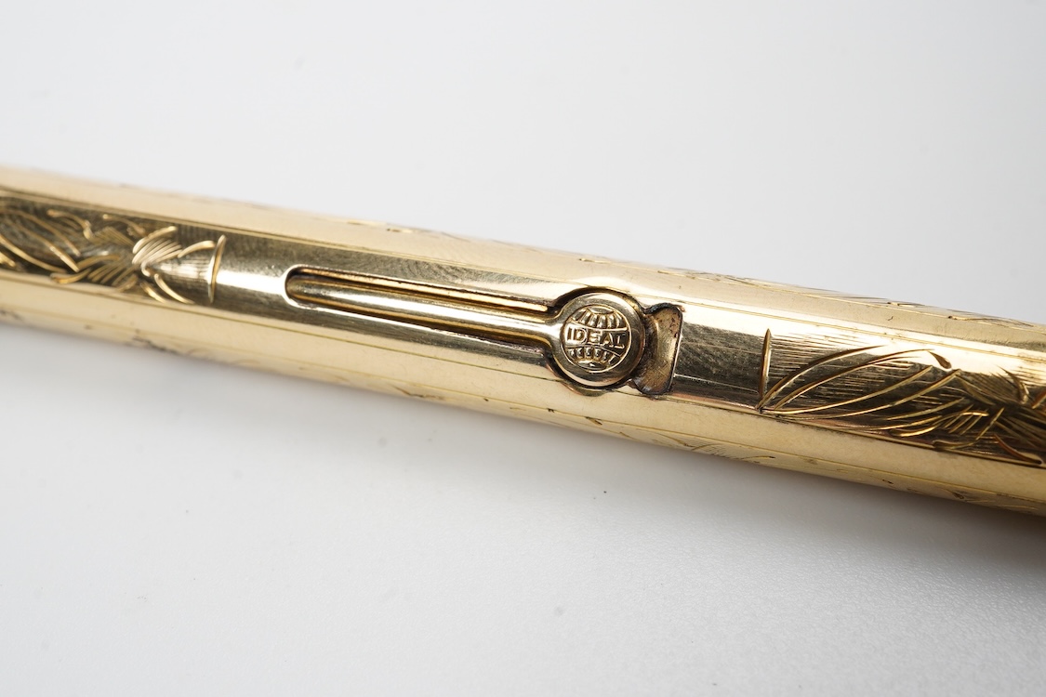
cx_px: 523
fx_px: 1307
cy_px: 348
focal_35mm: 45
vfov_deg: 29.9
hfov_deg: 43.6
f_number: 22
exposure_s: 1/100
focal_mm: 30
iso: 640
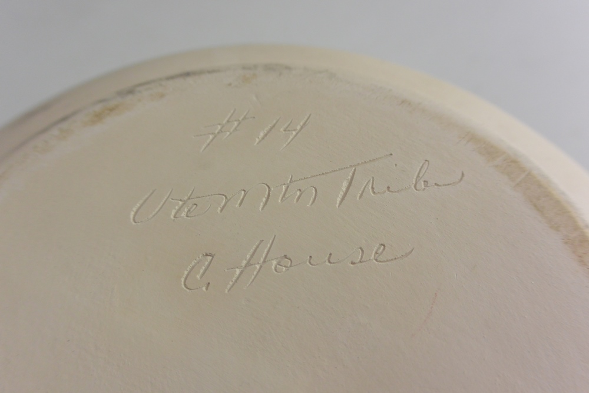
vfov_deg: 42.3
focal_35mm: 31
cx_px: 294
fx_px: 507
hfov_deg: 60.3
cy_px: 196
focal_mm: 11.8
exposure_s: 1/125
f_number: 3.8
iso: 400
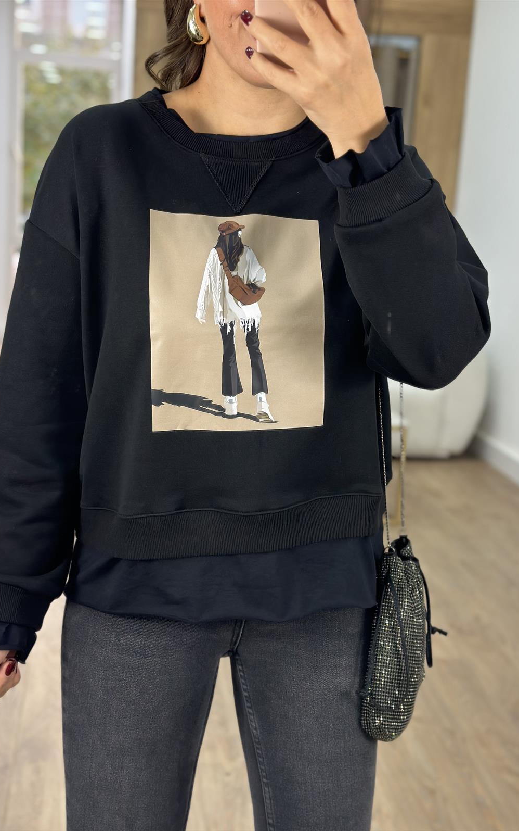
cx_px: 271
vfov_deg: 39.6
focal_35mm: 51
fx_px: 1154
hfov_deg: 25.3
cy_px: 416
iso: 125
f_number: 1.78
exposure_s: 1/100
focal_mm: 6.86
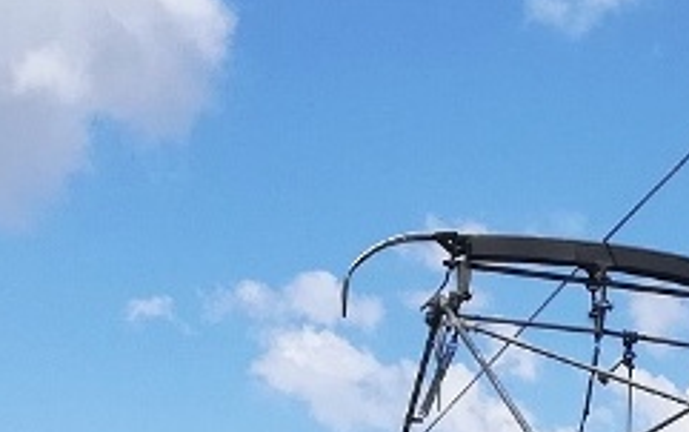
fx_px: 2875
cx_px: 955
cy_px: 944
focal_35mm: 153
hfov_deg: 13.1
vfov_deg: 8.1
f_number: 2.2
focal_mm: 3.83
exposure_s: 1/1289
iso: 50
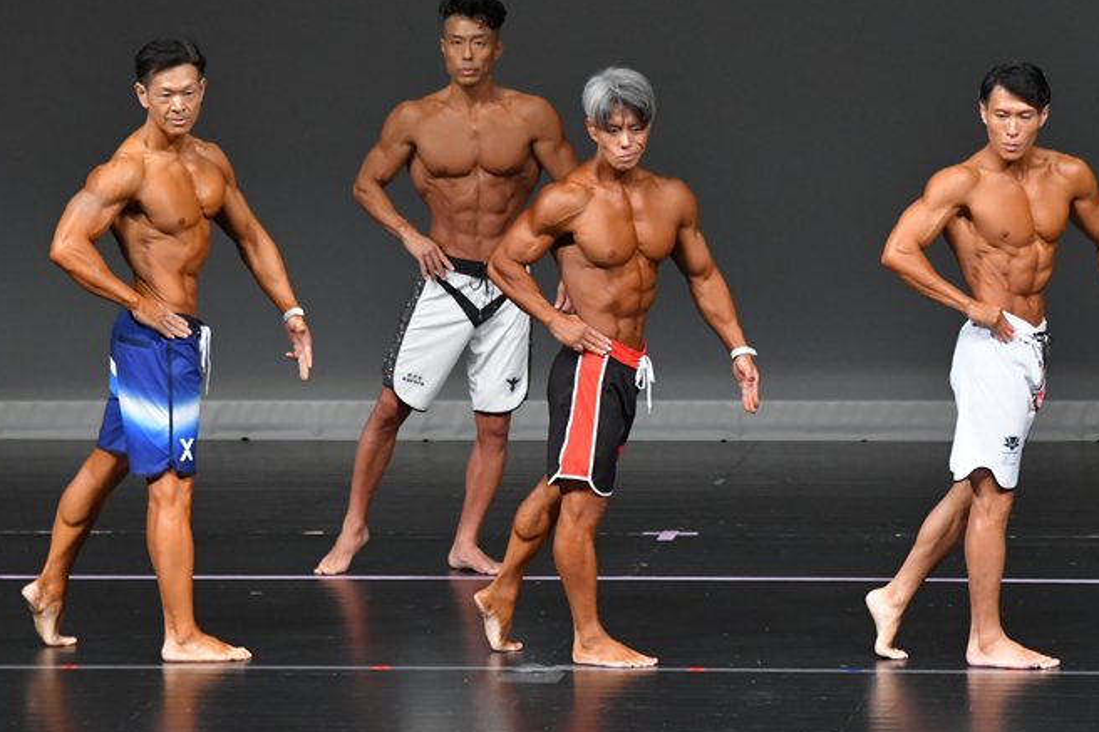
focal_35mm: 319
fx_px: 9735
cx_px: 629
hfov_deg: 6.5
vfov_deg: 4.3
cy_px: 395
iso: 4000
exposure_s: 1/400
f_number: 5.6
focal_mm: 180
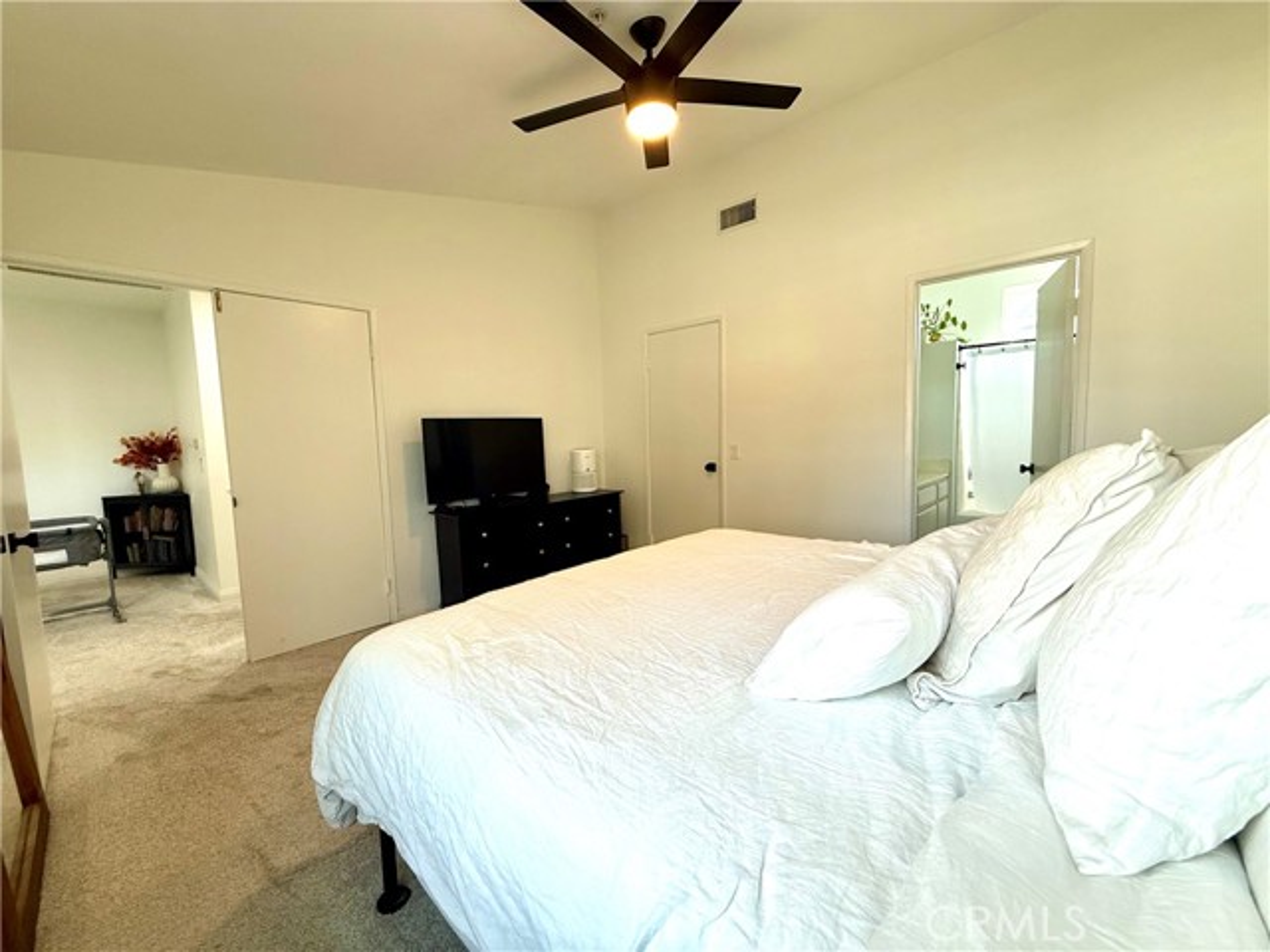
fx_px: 514
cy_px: 476
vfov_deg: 85.7
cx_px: 635
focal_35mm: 14
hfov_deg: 102.1
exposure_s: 1/120
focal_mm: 2.22
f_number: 2.2
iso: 160
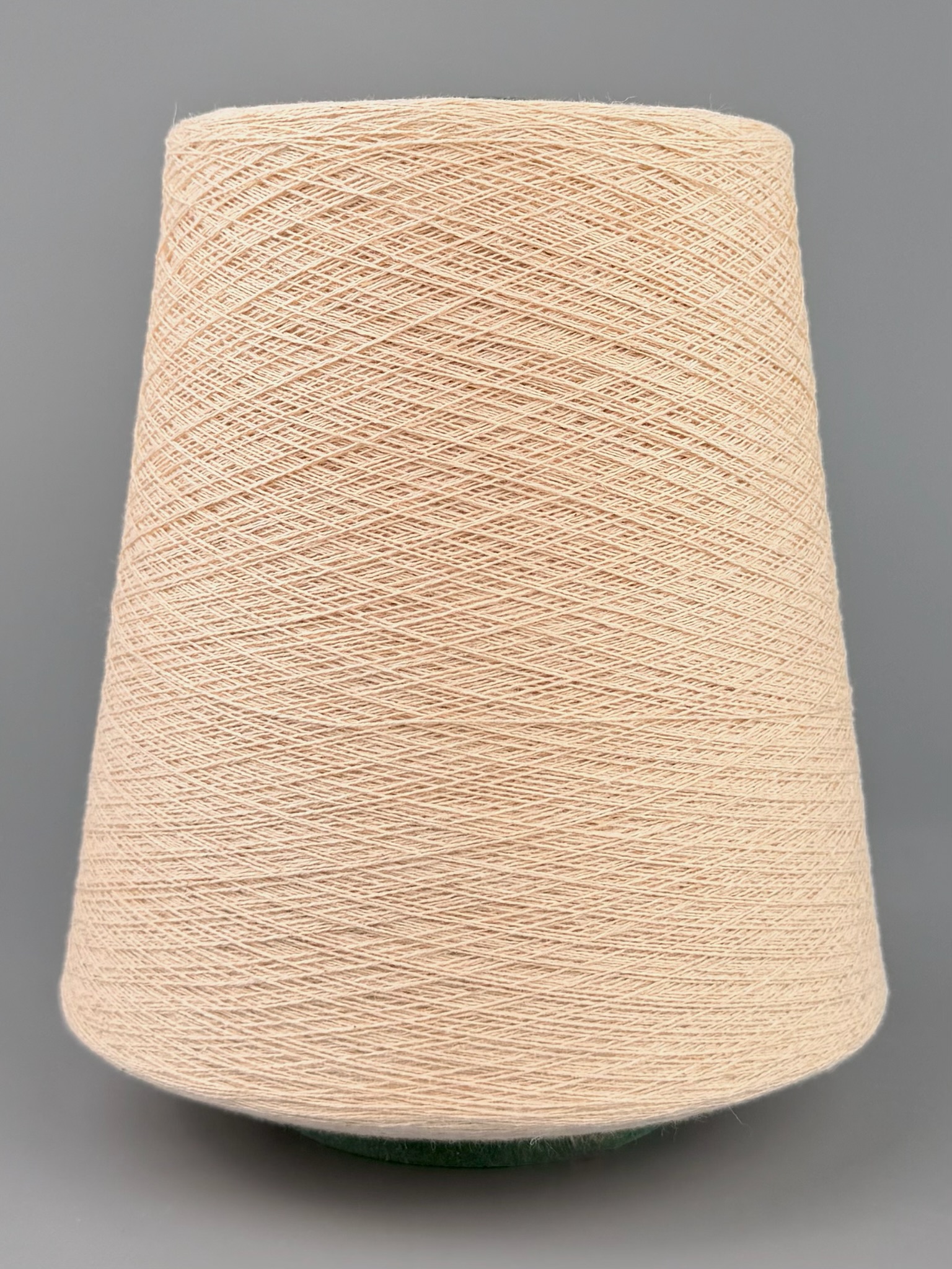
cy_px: 634
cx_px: 476
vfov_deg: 71.6
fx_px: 880
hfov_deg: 56.8
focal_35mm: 24
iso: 80
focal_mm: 6.76
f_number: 1.78
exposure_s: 1/831
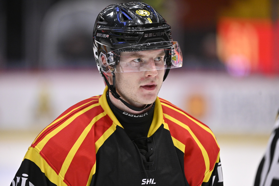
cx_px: 140
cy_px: 93
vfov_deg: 4.9
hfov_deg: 7.4
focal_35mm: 280
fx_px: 2169
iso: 3200
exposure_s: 1/1000
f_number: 4
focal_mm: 280
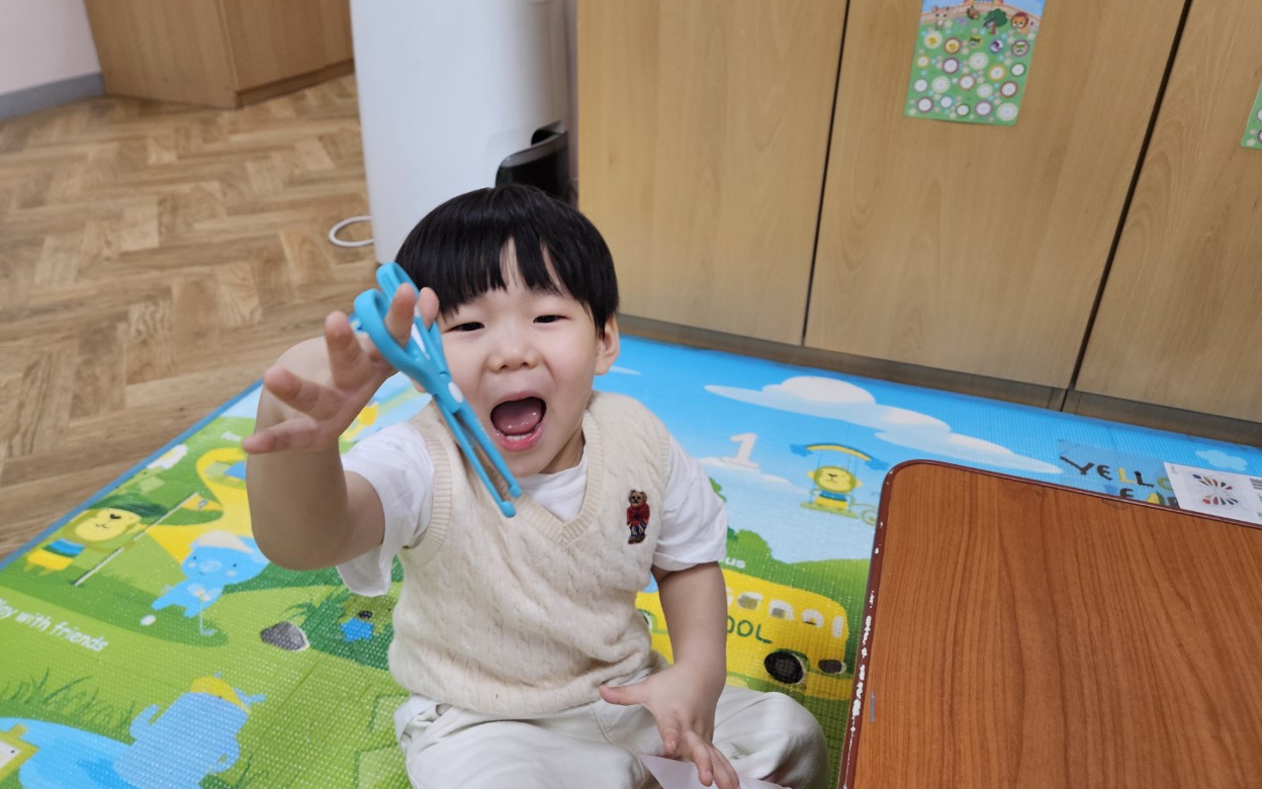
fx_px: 860
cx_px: 626
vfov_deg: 49.1
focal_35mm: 25
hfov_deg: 72.5
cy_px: 330
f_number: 1.8
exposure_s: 1/120
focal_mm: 5.4
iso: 125
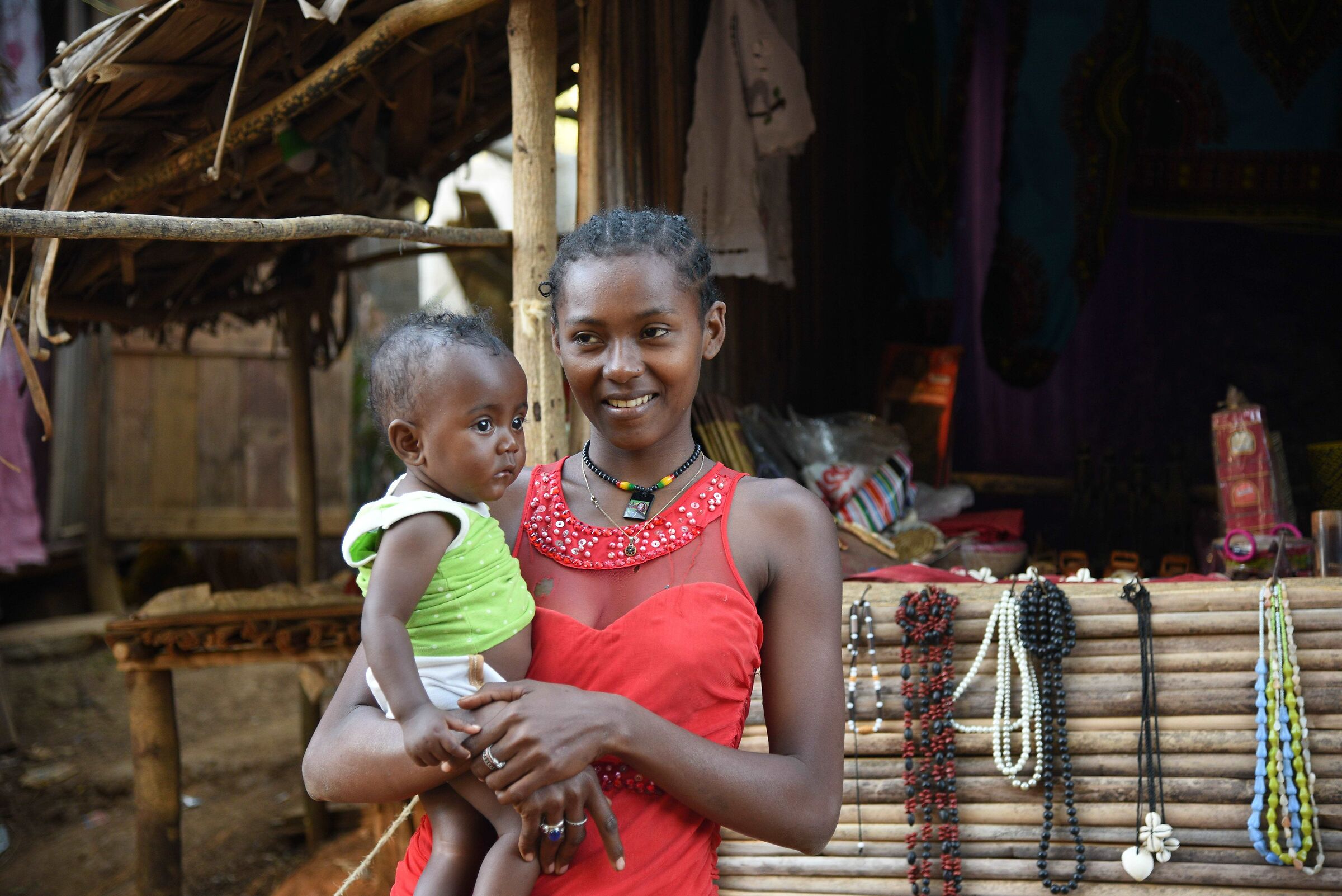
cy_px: 448
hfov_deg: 27.0
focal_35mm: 75
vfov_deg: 18.2
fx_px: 2797
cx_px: 671
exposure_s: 1/160
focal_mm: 75
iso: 800
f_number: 4
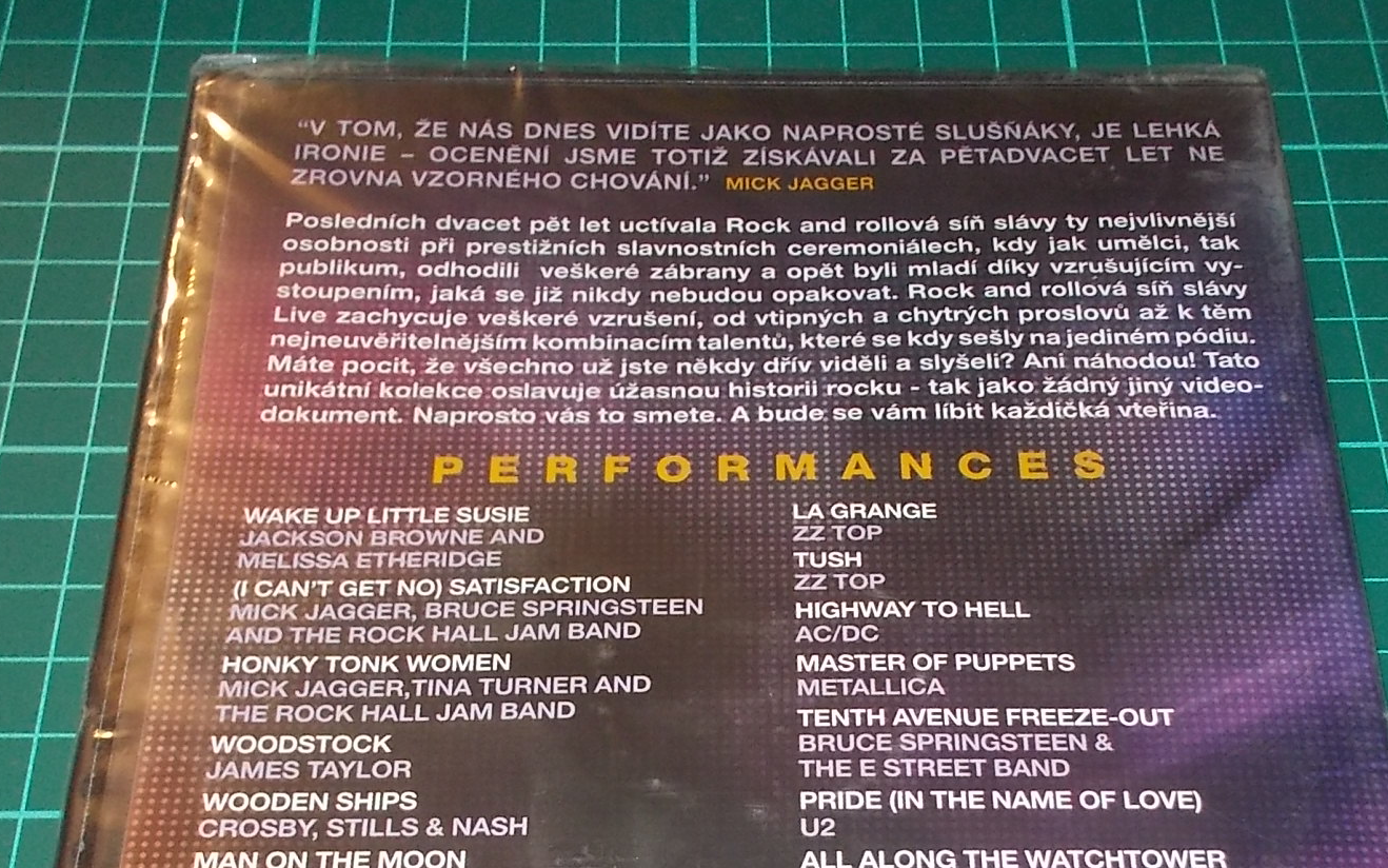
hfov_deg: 38.1
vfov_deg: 23.3
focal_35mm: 53
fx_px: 2005
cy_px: 881
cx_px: 768
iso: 200
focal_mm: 4.1
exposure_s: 1/30
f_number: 3.3
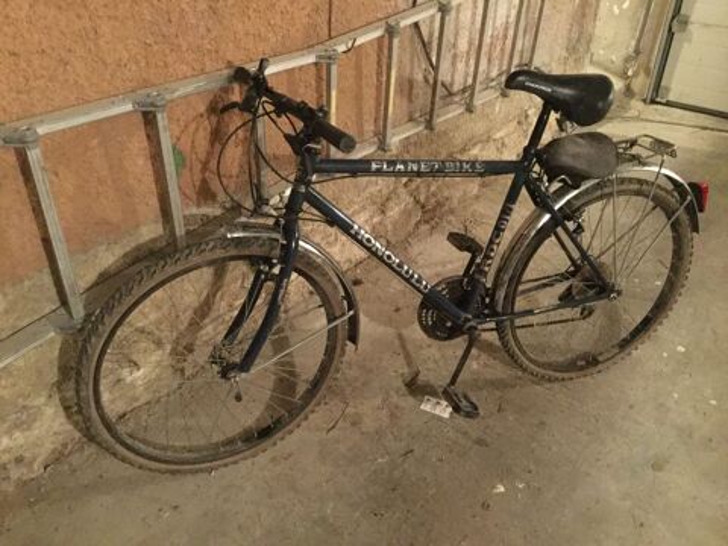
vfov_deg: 45.4
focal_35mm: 31
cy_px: 273
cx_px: 364
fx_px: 652
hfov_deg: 58.4
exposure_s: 1/17
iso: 800
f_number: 2.4
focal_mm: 3.3
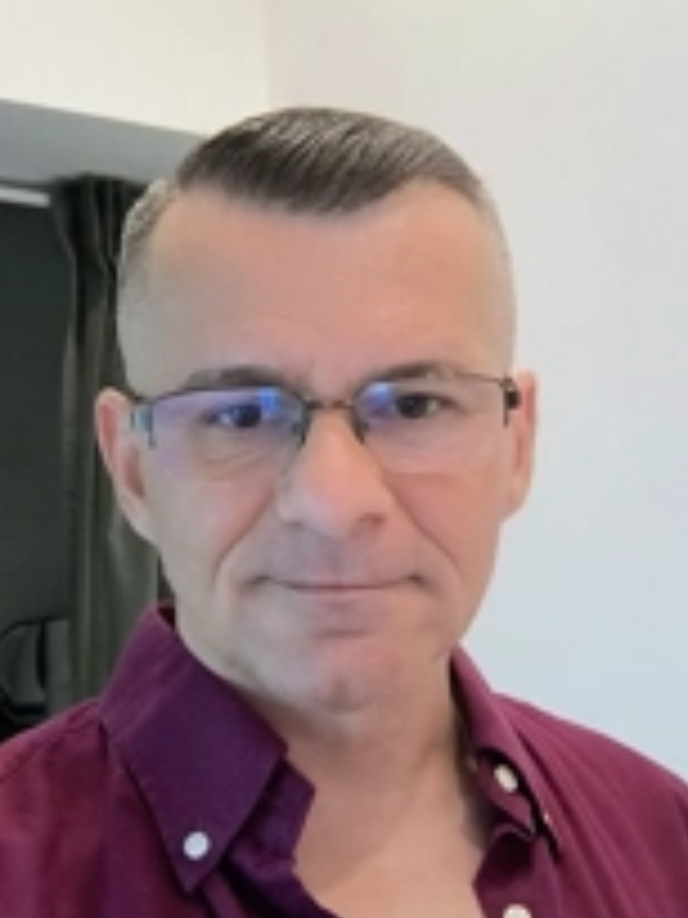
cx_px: 378
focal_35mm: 51
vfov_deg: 37.5
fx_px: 1352
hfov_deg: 28.5
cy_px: 486
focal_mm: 3.14
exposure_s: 1/25
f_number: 2.24
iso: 374
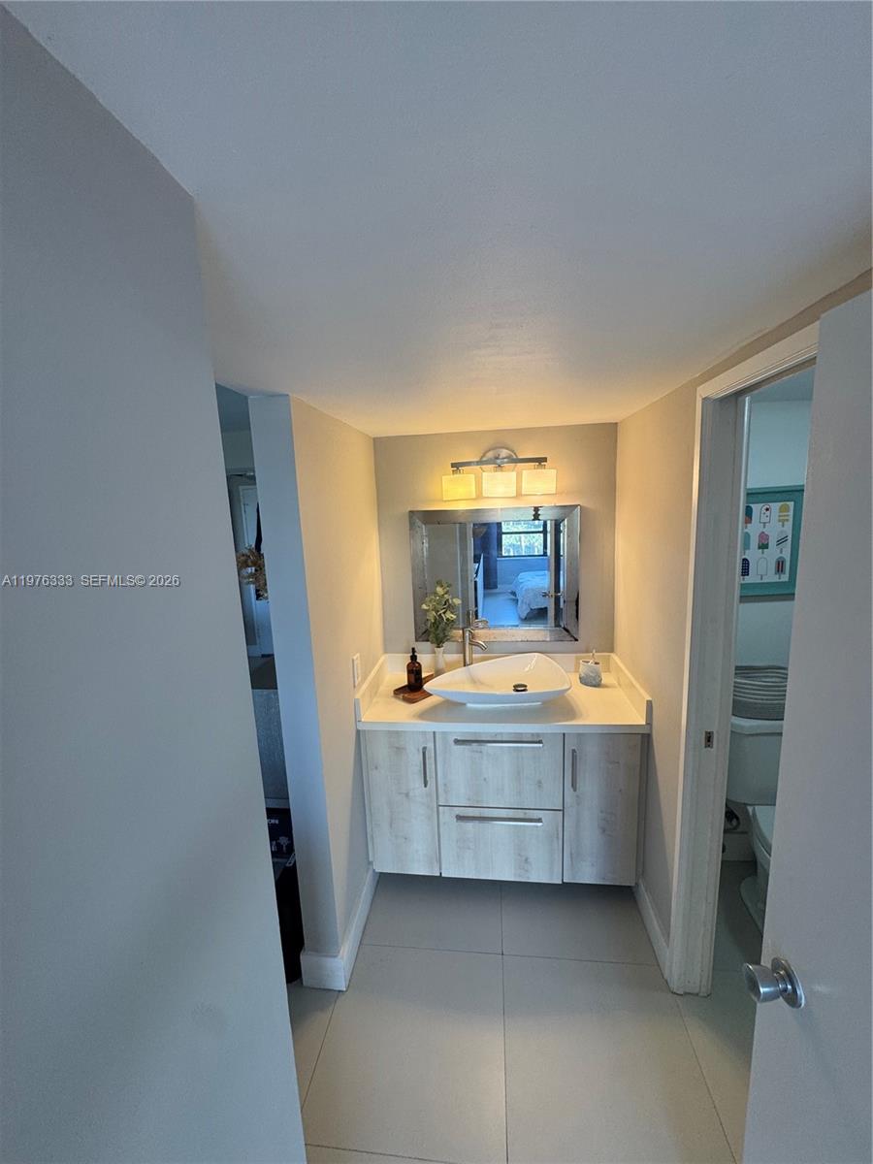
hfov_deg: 85.7
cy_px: 582
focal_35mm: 14
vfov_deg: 102.1
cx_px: 436
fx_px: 471
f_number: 2.2
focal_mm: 2.22
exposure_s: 1/120
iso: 125
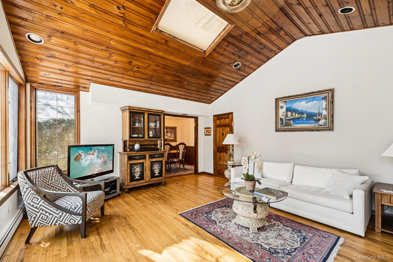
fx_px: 153
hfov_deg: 104.3
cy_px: 131
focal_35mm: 14
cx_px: 196
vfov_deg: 81.2
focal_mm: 14
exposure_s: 1/25
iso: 400
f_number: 6.3
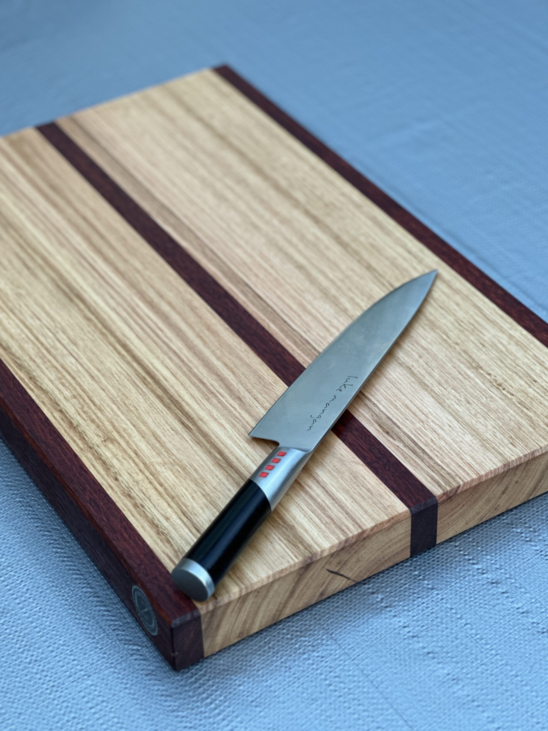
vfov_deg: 24.7
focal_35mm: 79
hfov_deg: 18.7
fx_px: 1668
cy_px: 357
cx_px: 274
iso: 125
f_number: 2.8
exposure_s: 1/121
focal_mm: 9
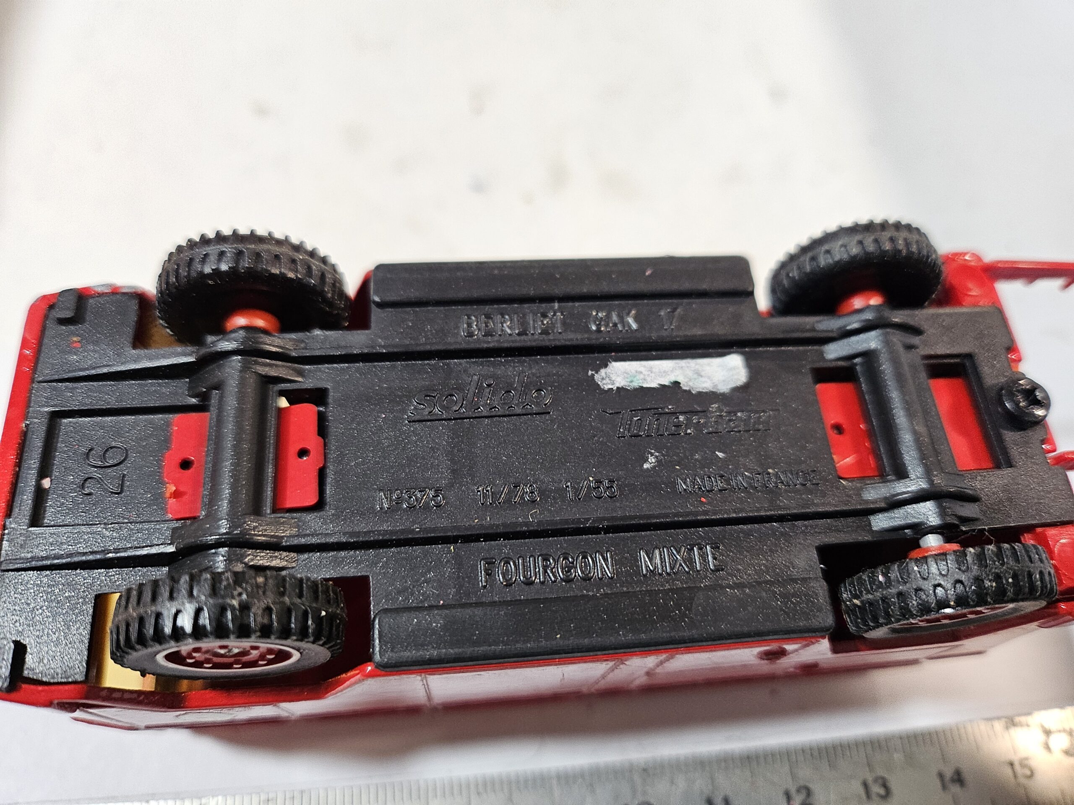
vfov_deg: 56.8
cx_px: 537
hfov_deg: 71.6
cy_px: 402
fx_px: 745
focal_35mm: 24
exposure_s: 1/100
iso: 250
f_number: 1.8
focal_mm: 5
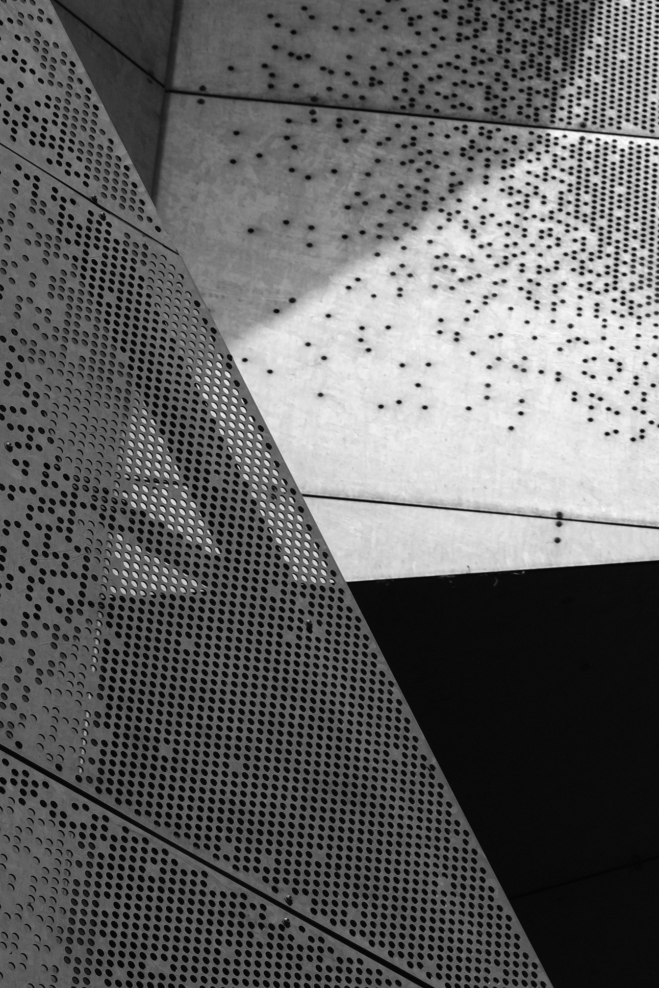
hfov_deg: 5.5
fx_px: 6864
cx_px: 812
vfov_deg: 8.1
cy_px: -346
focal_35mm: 250
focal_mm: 56
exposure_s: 1/950
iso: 200
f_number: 5.6
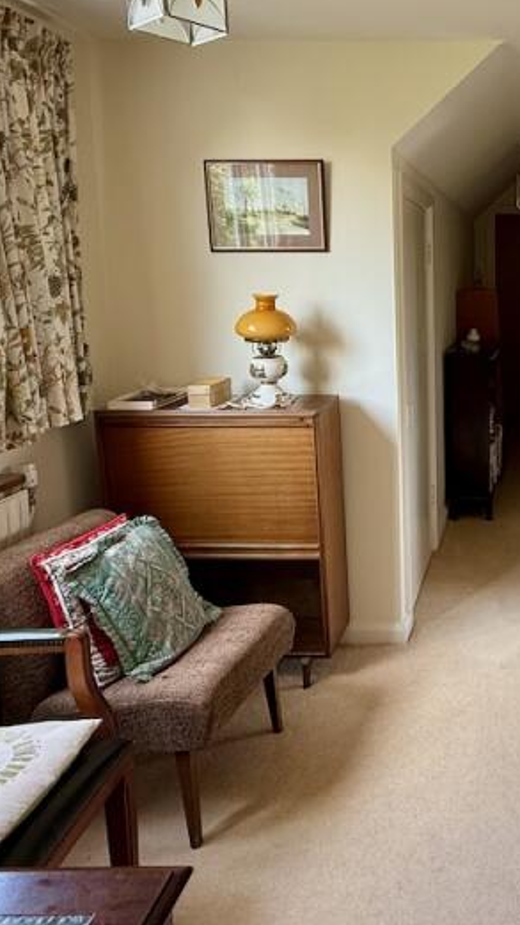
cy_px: 357
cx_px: 531
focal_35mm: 30
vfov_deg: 63.5
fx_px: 735
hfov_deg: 35.0
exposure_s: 1/99
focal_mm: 2.22
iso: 160
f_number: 2.2
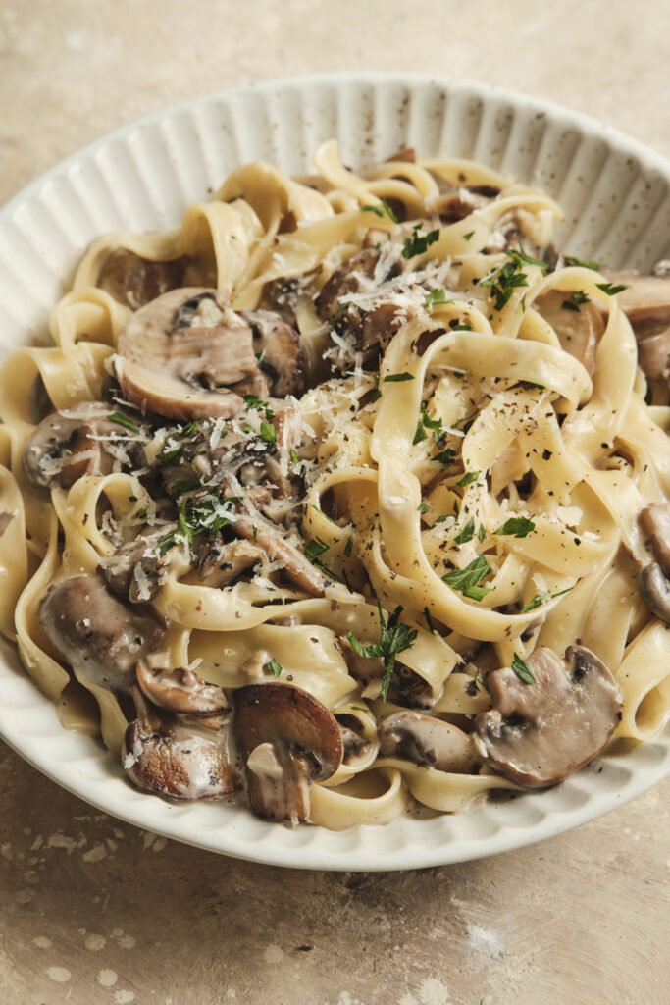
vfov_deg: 19.5
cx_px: 335
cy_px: 502
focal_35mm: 105
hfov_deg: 13.0
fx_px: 2930
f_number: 8
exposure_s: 1/250
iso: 200
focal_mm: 70
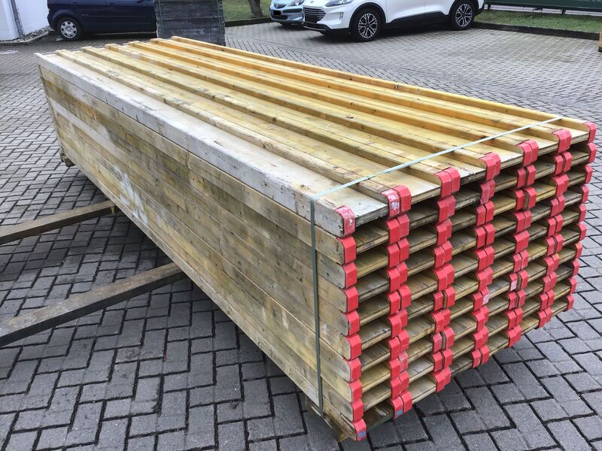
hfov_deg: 58.4
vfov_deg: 45.4
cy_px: 226
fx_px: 539
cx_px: 301
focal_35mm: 31
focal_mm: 3.3
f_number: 2.4
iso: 25
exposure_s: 1/100
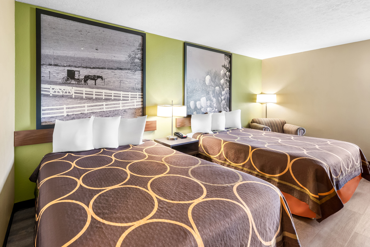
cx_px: 185
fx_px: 144
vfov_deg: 81.3
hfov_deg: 104.2
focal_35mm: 14
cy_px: 124
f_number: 8
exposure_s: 2
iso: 400
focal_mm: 14
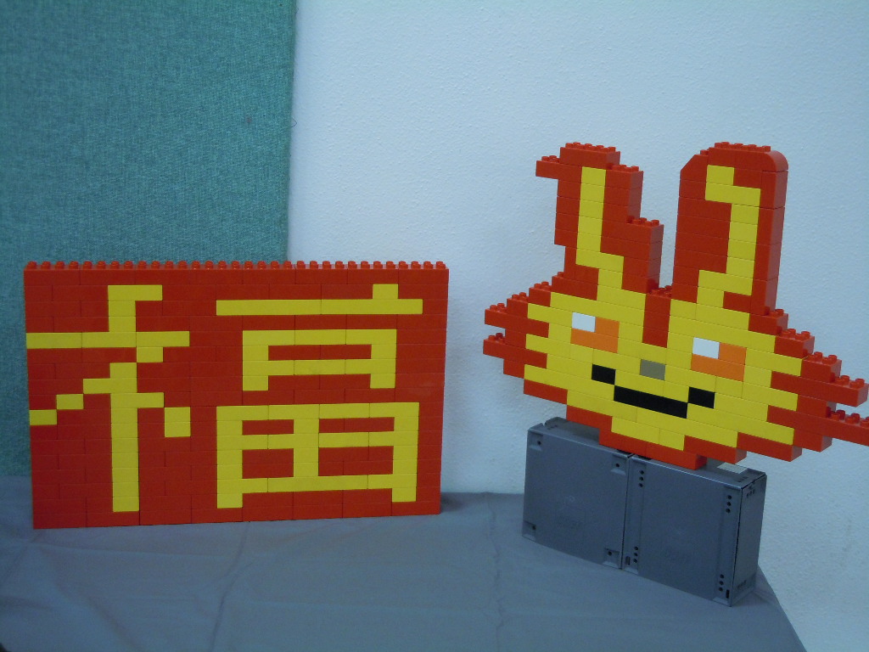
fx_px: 1305
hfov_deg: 36.8
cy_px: 326
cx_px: 434
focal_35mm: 52
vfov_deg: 28.0
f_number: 3.9
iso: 400
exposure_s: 1/25
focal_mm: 9.3
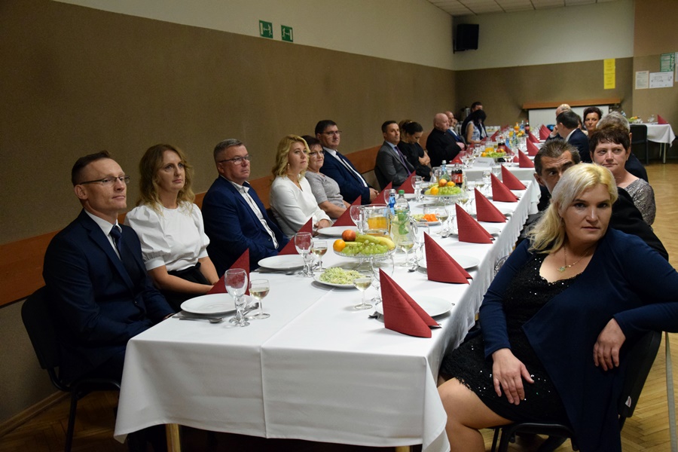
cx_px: 339
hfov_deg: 49.6
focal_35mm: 39
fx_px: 734
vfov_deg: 34.2
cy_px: 226
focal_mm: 26
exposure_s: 1/100
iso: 2500
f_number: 4.5
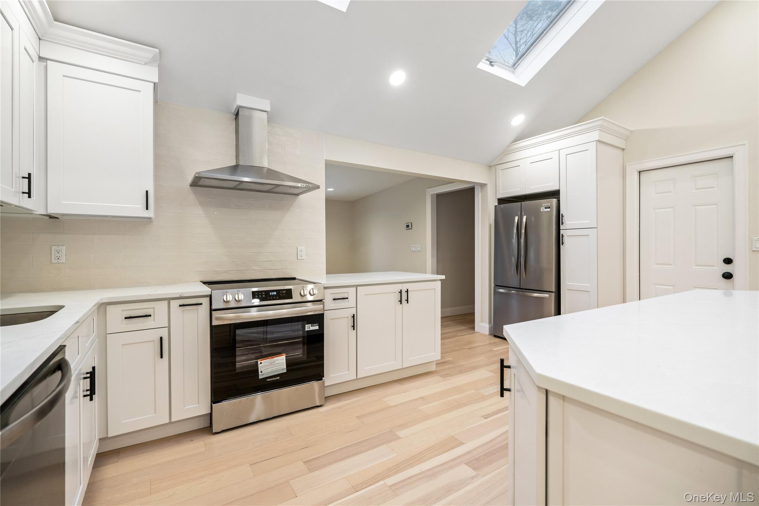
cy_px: 253
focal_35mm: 16
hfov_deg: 96.7
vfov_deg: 73.7
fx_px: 337
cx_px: 380
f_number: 5.6
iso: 500
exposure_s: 1/10
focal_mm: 16
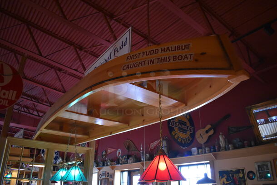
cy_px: 92
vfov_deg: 48.0
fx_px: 208
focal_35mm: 27
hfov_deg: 67.3
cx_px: 138
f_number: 3.5
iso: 4000
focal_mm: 18
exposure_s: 1/125
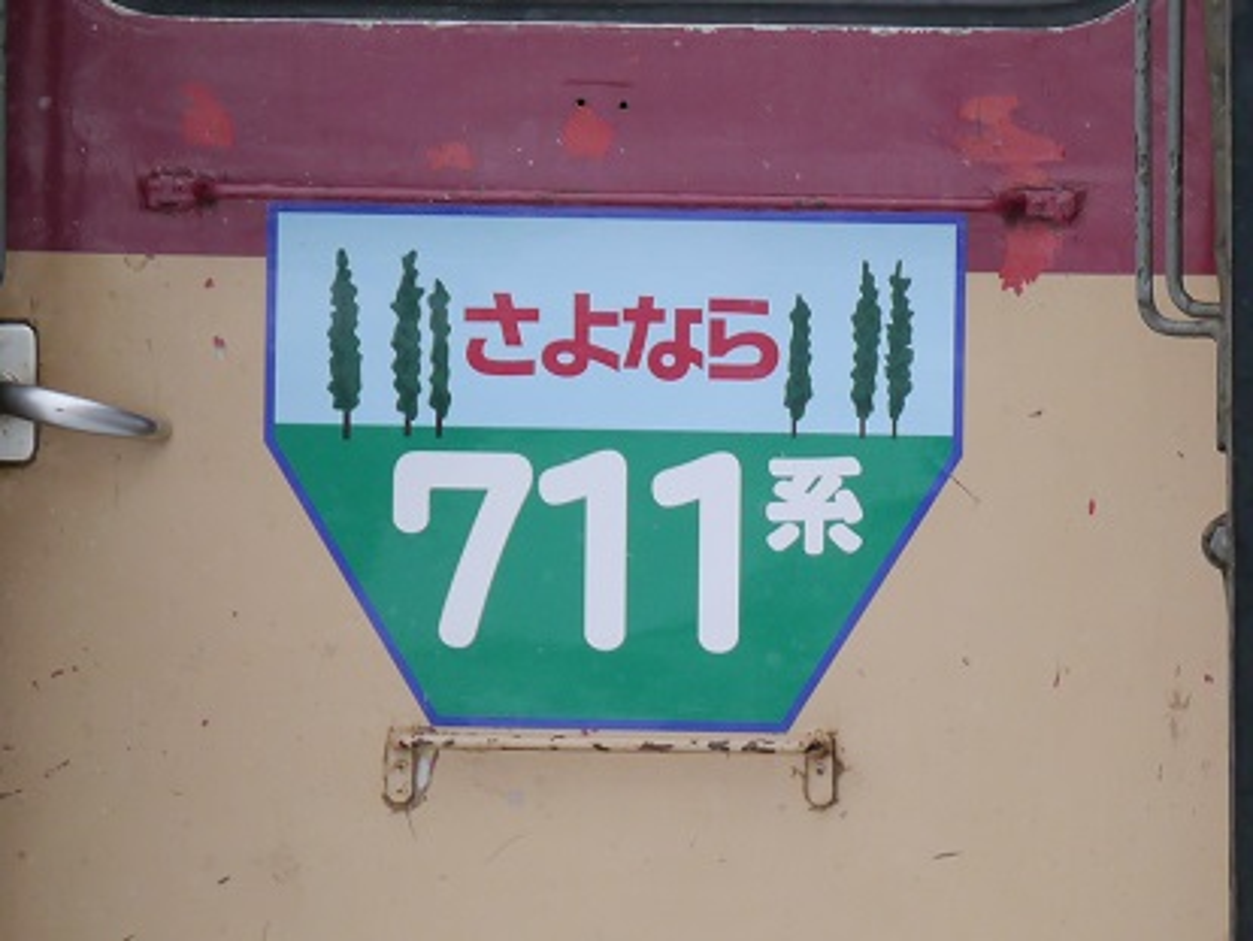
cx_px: 626
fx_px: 10865
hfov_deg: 6.6
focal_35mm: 300
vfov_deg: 5.0
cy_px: 470
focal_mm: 150
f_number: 5.6
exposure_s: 1/320
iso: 320
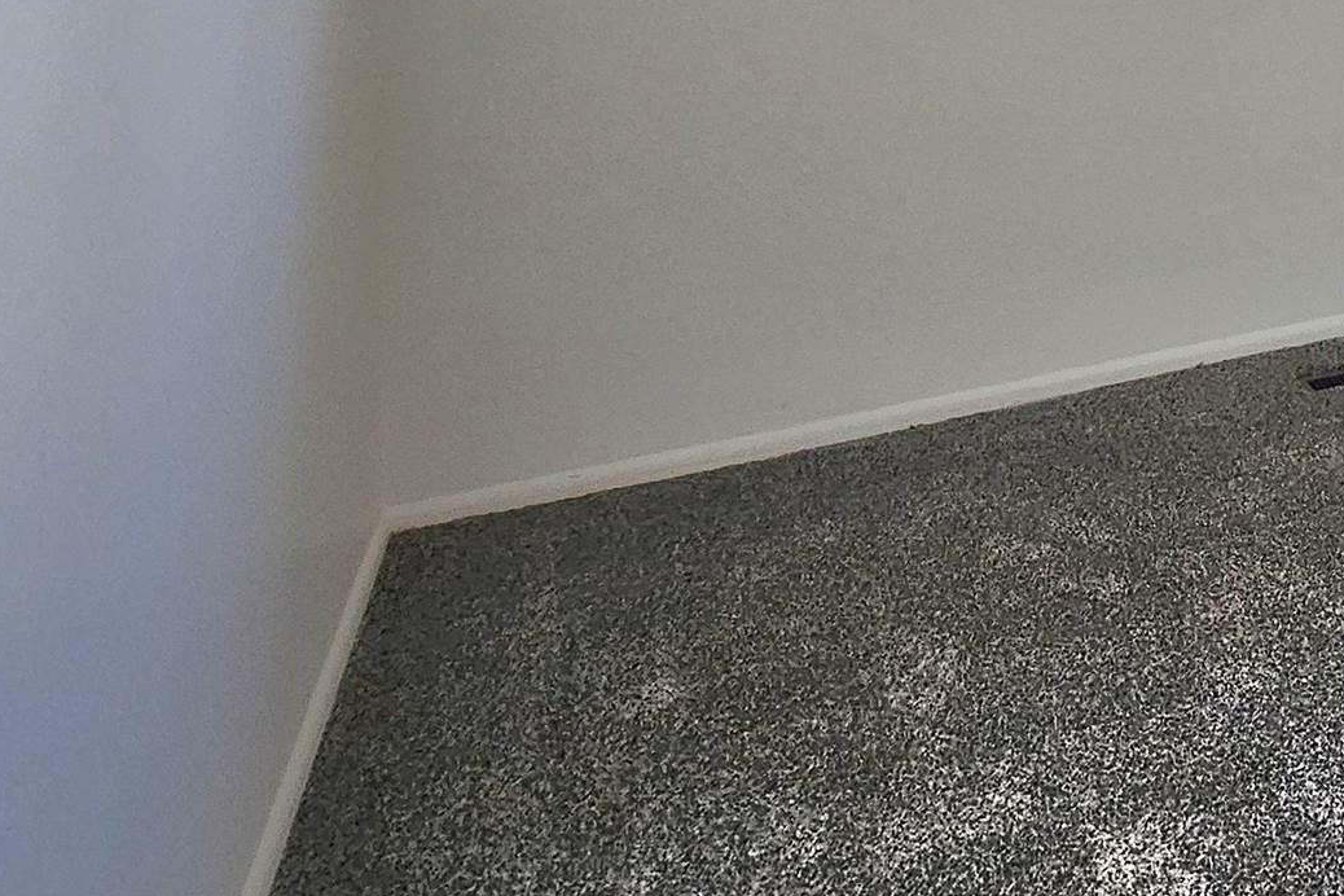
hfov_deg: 40.4
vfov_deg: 26.4
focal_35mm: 40
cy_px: -365
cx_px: 1436
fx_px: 1493
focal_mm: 2.2
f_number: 2.2
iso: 200
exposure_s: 1/77.5
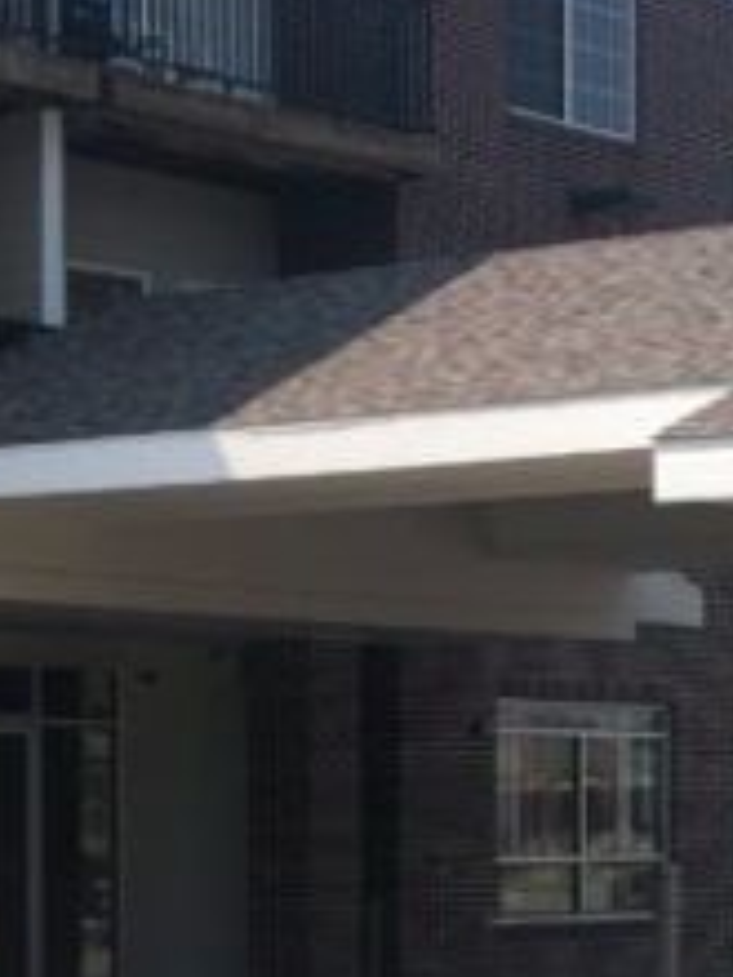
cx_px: 773
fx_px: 3586
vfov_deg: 15.3
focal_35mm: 127
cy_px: 893
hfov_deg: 11.5
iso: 20
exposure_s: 1/1869
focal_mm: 4
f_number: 1.8
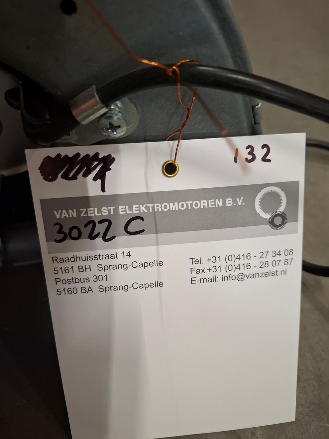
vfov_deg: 73.9
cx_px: 164
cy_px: 220
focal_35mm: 23
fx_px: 291
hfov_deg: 58.9
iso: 320
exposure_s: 1/50
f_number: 1.8
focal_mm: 5.54
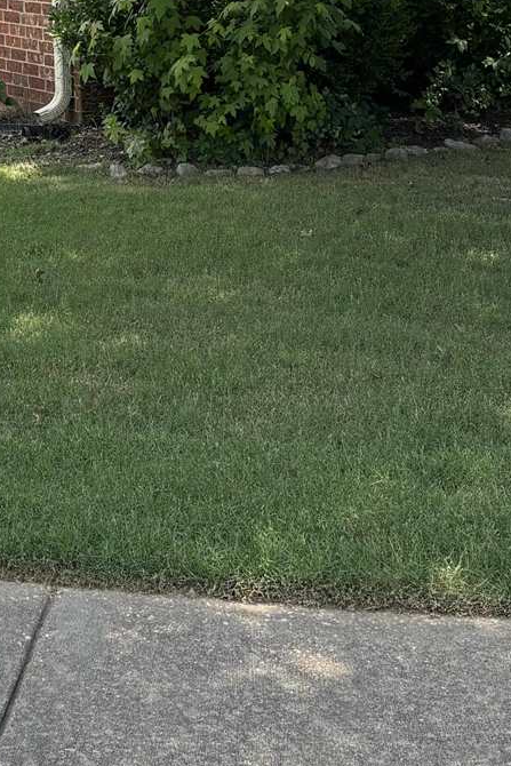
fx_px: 1979
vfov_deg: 21.3
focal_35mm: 93
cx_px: 97
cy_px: 39
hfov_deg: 14.6
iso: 50
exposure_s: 1/1220
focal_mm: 5.96
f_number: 1.6
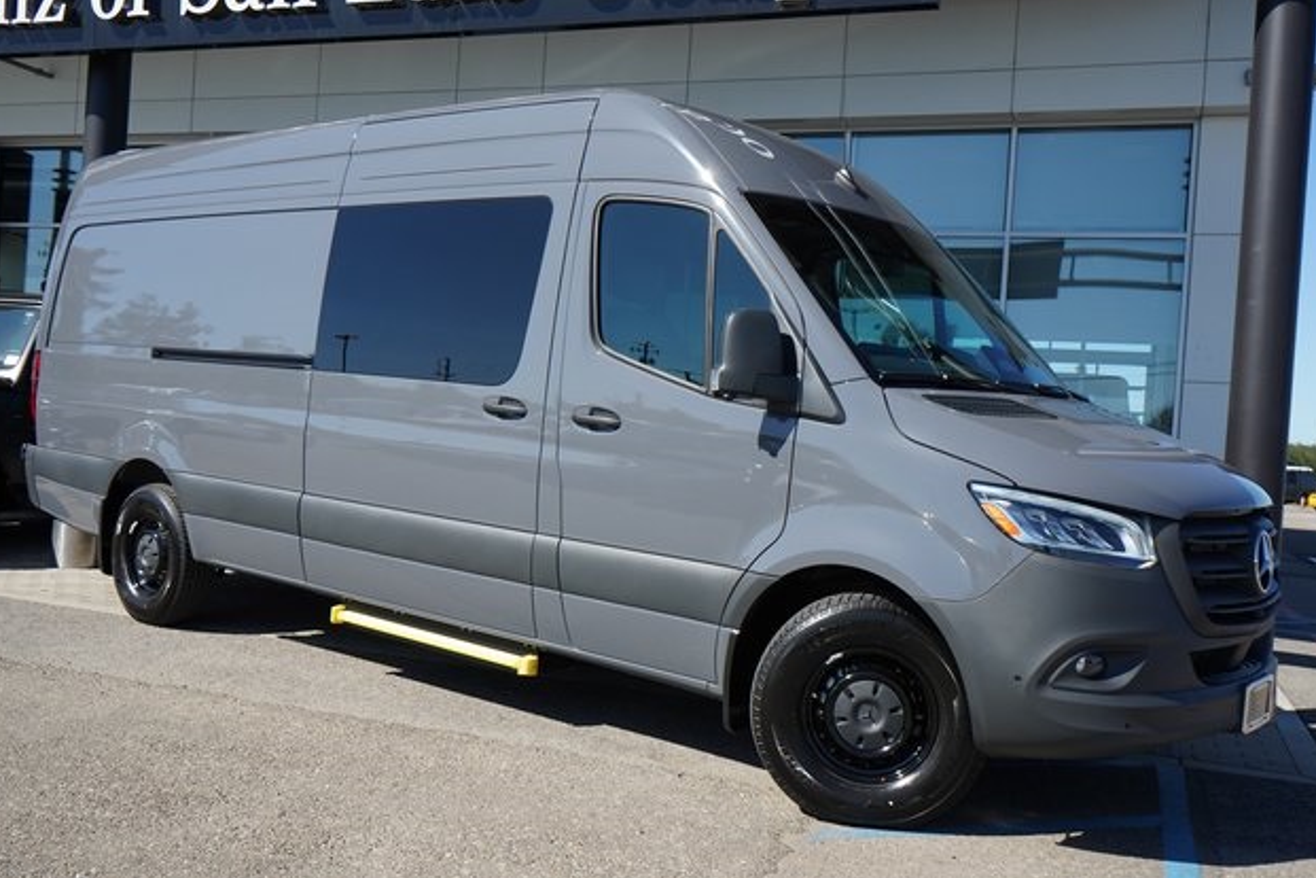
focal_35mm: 33
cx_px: 651
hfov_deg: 57.2
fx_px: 1206
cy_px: 446
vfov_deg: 40.0
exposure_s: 1/1600
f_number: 8
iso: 1000
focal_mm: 32
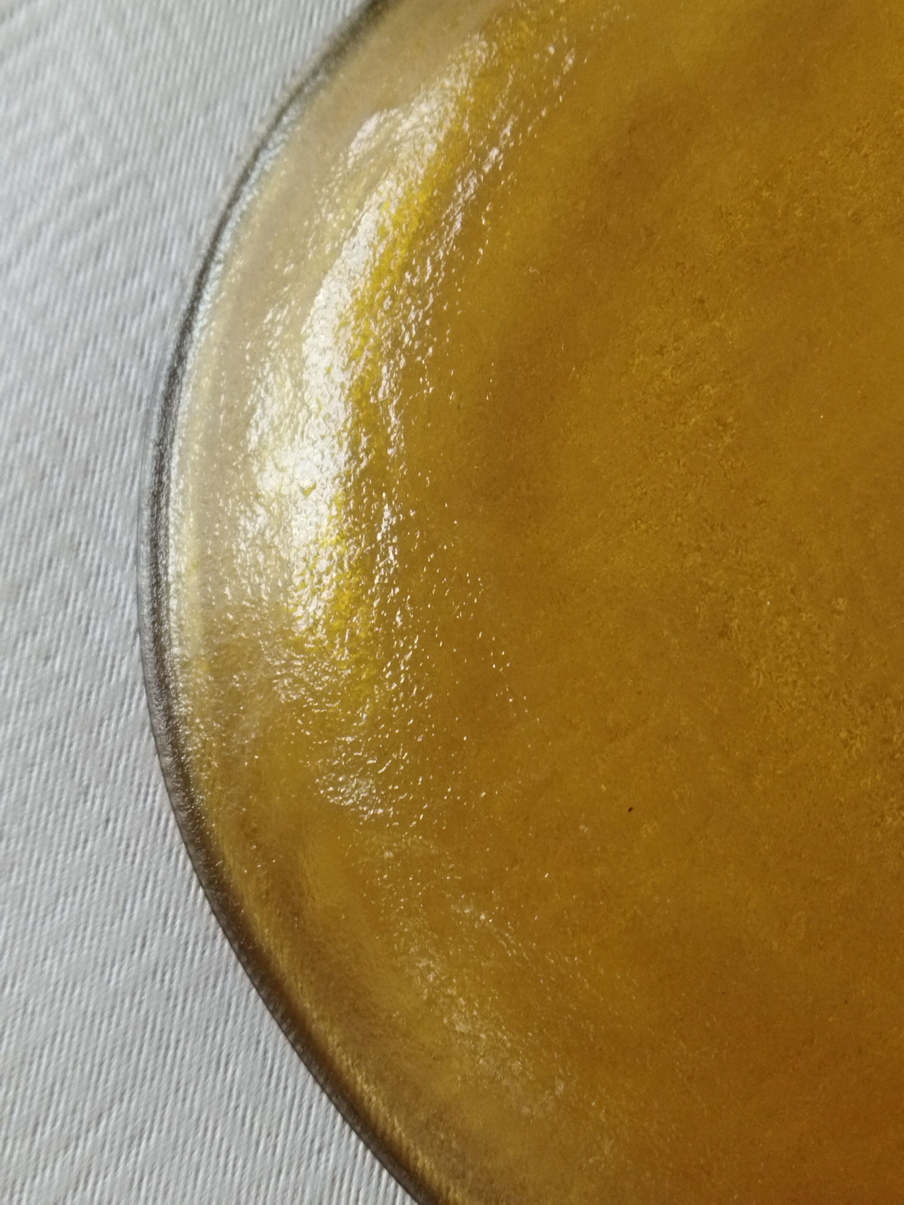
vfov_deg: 65.3
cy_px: 602
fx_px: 940
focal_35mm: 27
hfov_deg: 51.4
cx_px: 452
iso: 122
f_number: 1.79
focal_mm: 4.71
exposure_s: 1/50
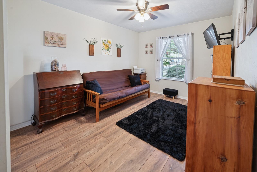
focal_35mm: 14
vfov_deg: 81.2
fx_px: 100
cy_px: 86
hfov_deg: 104.2
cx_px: 128
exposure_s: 1/8
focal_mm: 14
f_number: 8
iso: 400
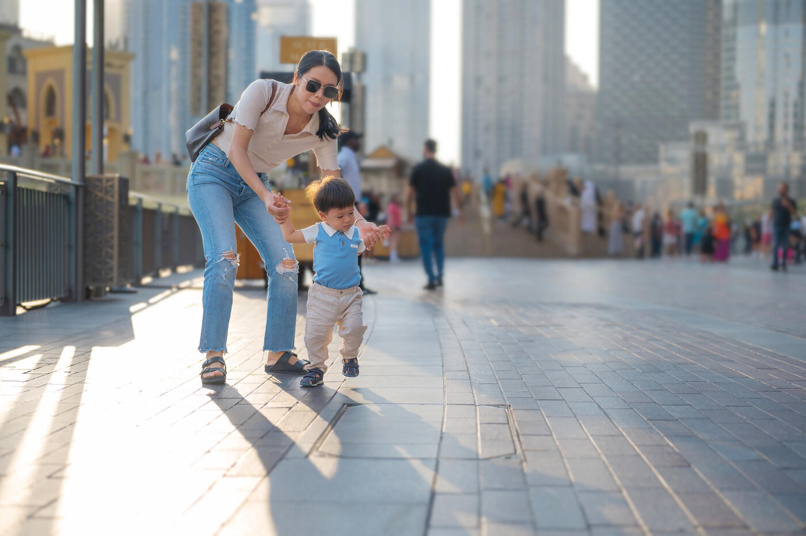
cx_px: 403
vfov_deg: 26.9
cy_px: 268
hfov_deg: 39.6
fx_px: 1118
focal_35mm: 50
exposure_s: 1/1250
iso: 100
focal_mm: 50
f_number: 2.5
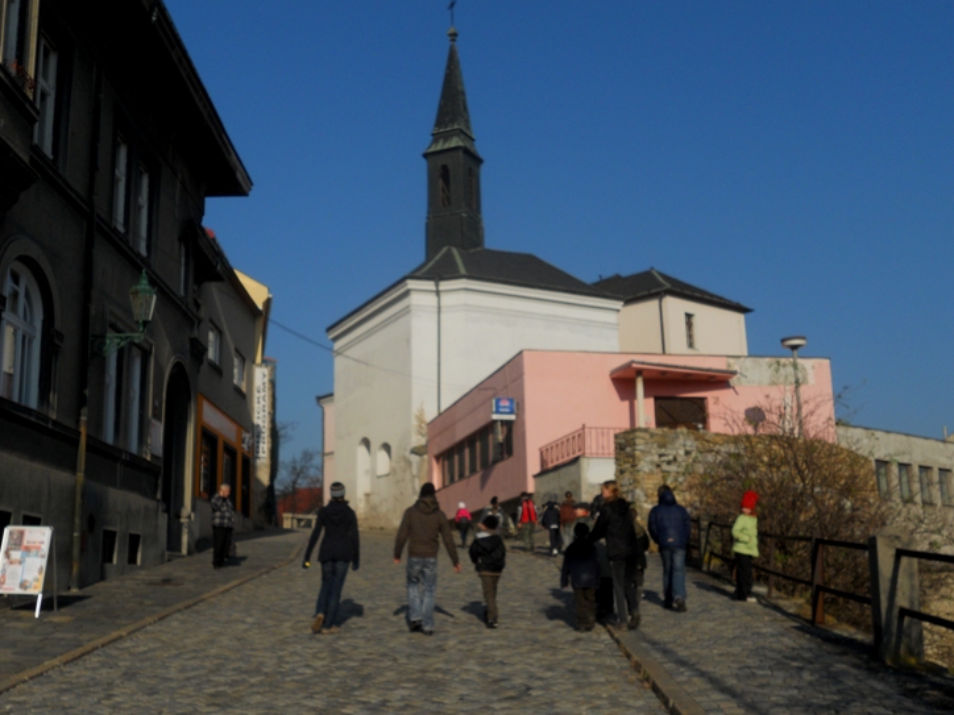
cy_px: 373
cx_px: 441
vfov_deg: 34.3
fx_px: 1157
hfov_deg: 44.8
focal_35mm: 42
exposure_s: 1/1250
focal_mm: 6.9
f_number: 3.9
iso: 80
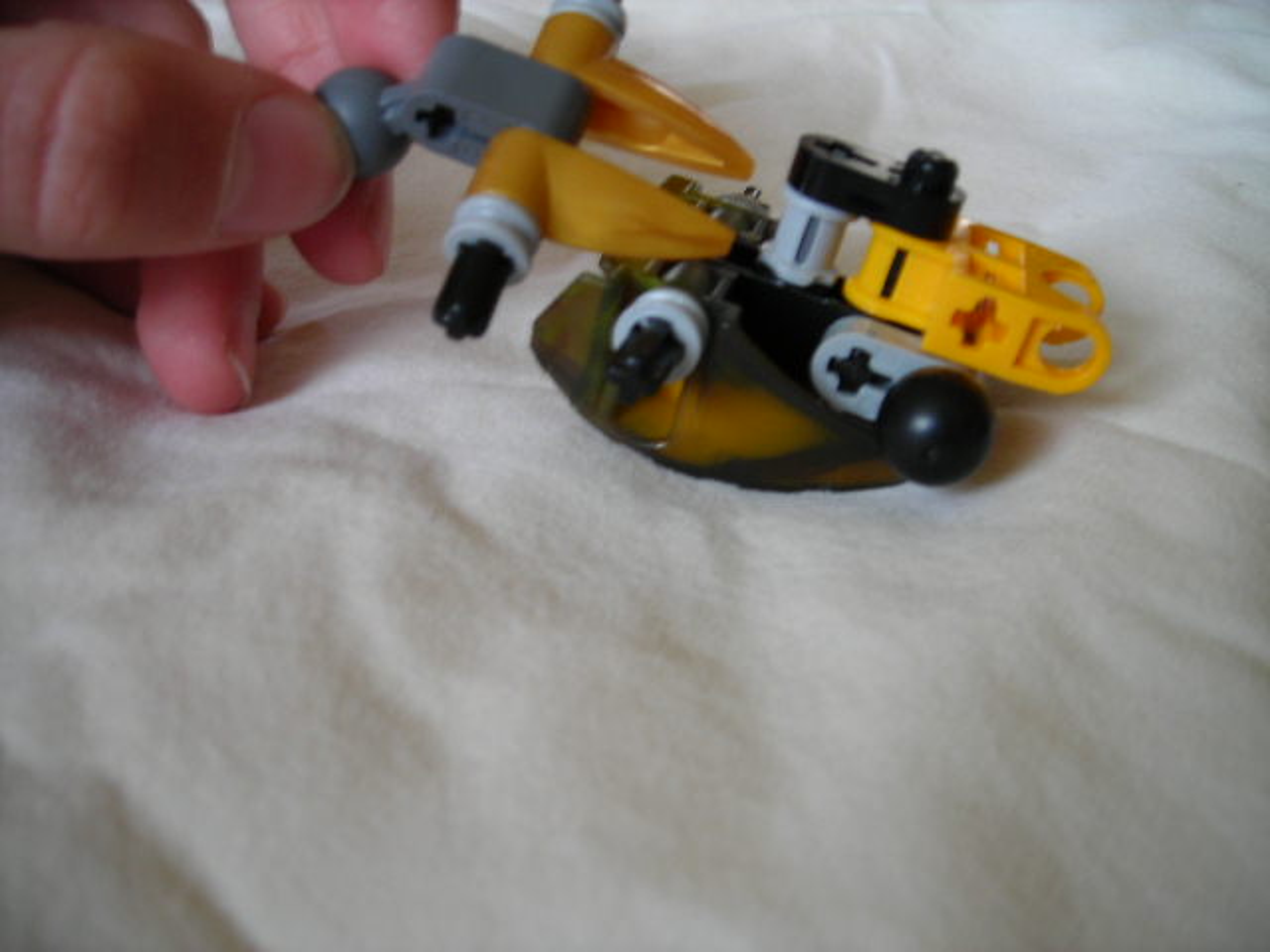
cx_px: 635
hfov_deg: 49.0
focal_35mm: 38
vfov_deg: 37.7
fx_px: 1394
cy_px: 476
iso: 50
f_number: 3.2
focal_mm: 6.3
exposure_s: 1/14.4
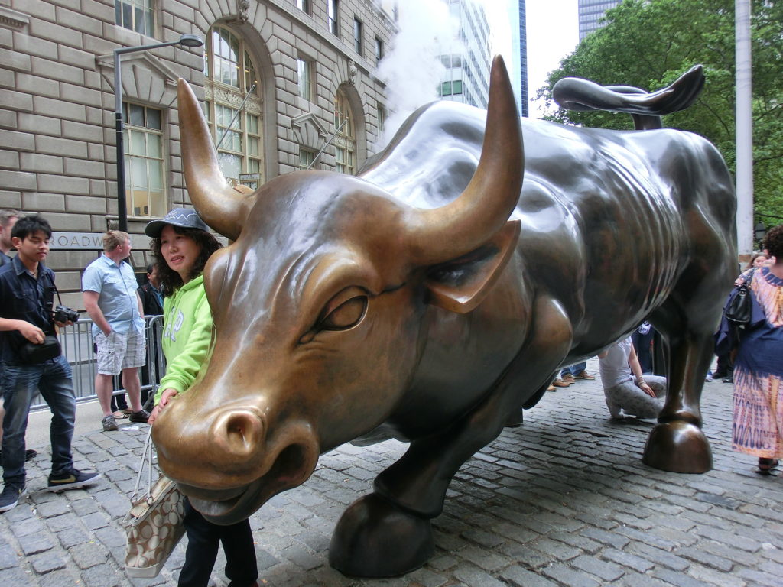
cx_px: 392
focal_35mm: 30
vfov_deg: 46.8
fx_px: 679
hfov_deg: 60.0
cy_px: 294
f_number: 3.5
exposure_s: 1/60
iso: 100
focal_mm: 5.25
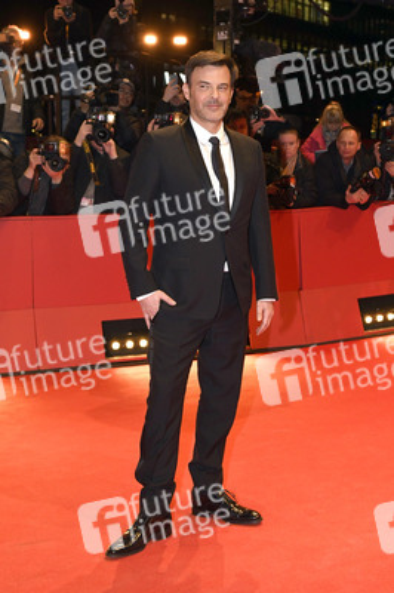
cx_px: 197
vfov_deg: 43.6
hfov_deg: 29.8
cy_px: 296
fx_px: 740
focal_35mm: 45
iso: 1250
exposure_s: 1/320
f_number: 5
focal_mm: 30
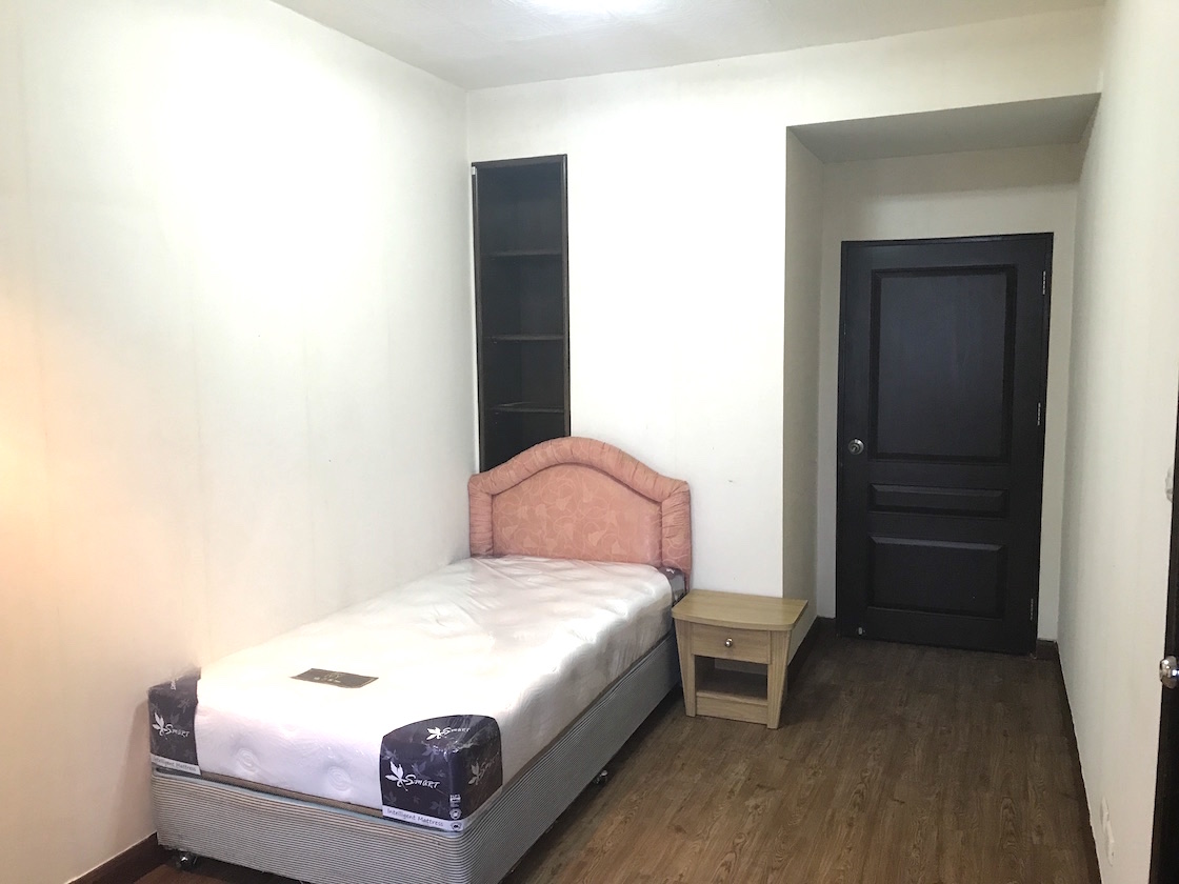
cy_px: 442
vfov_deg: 49.7
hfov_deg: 63.4
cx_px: 590
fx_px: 954
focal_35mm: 28
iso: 50
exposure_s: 1/17
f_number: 1.8
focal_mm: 3.99
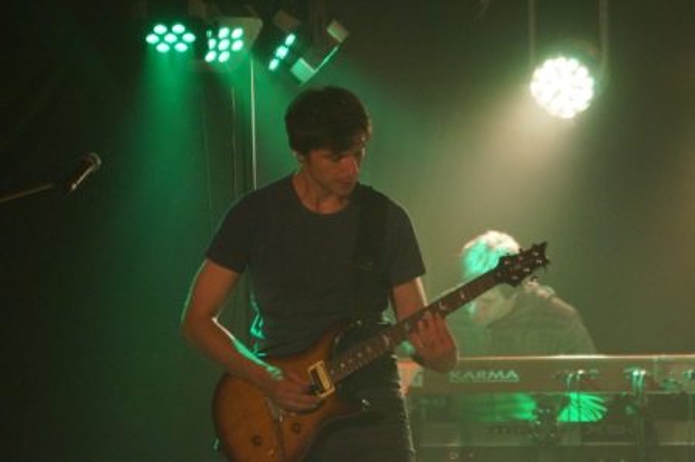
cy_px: 231
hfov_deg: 9.2
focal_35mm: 225
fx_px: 4340
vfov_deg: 6.1
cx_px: 348
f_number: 6.3
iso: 3200
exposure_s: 1/40
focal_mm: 150
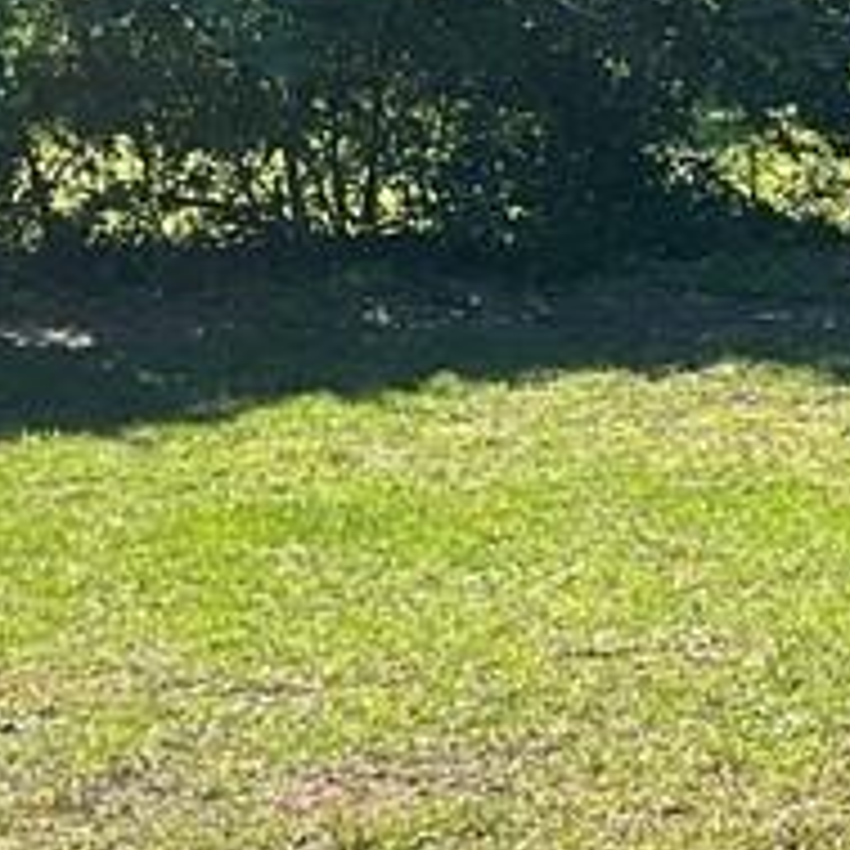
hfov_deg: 11.5
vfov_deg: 12.5
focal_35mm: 139
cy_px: 220
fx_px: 3862
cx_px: 1637
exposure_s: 1/635
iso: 16
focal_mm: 3
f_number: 1.8
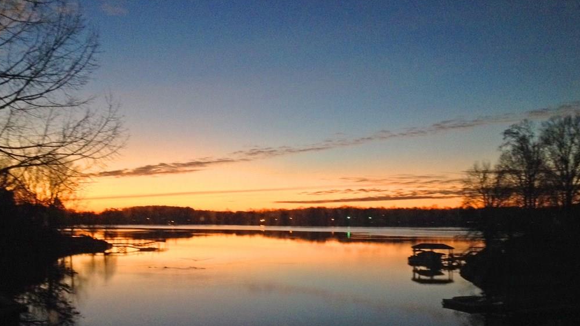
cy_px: 220
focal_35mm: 39
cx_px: 288
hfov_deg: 51.6
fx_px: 600
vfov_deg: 30.2
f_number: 2.4
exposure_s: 1/20
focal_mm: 4.28
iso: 400
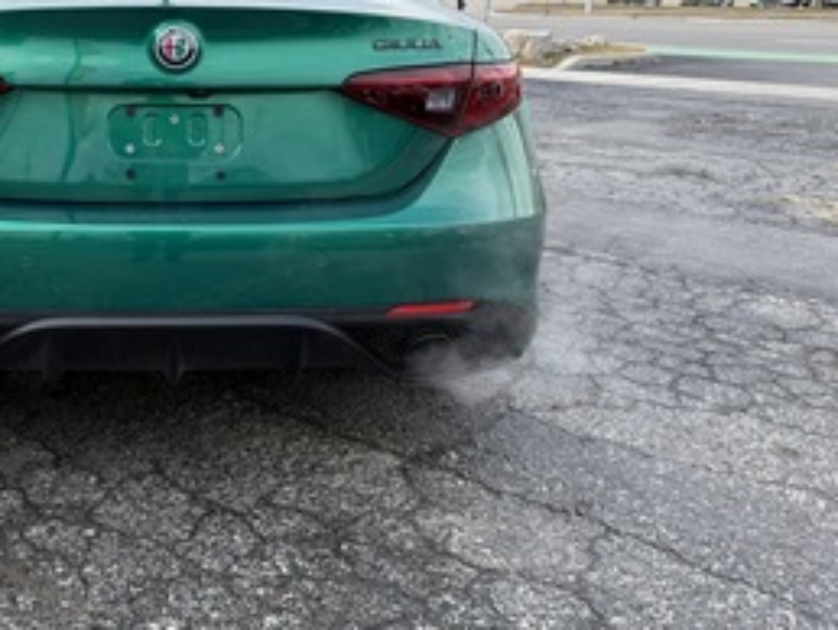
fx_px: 945
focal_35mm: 39
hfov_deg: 45.7
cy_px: 128
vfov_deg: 35.7
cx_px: 185
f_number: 1.78
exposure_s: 1/765
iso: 100
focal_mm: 6.76
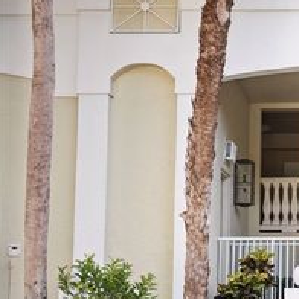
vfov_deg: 19.0
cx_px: 380
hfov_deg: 17.9
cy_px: 195
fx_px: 889
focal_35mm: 91
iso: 400
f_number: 2.8
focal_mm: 42
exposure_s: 1/1250
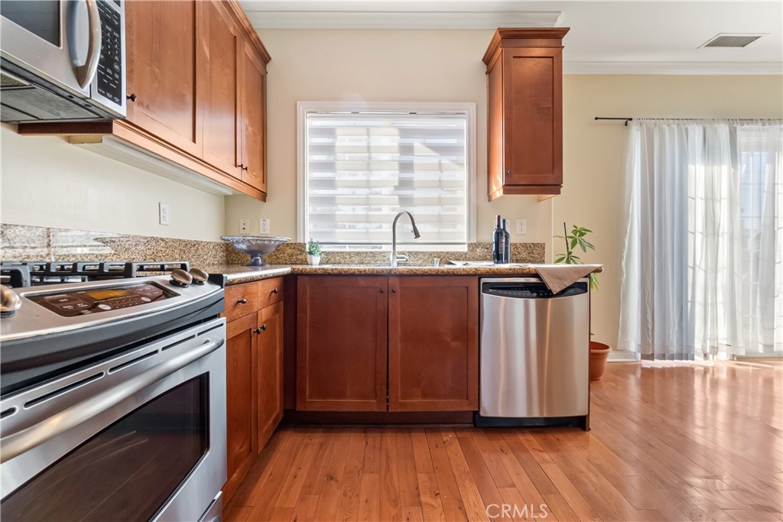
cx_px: 392
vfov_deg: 77.3
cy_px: 261
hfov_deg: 100.4
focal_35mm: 15
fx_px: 326
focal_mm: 10
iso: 400
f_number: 8
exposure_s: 1/10
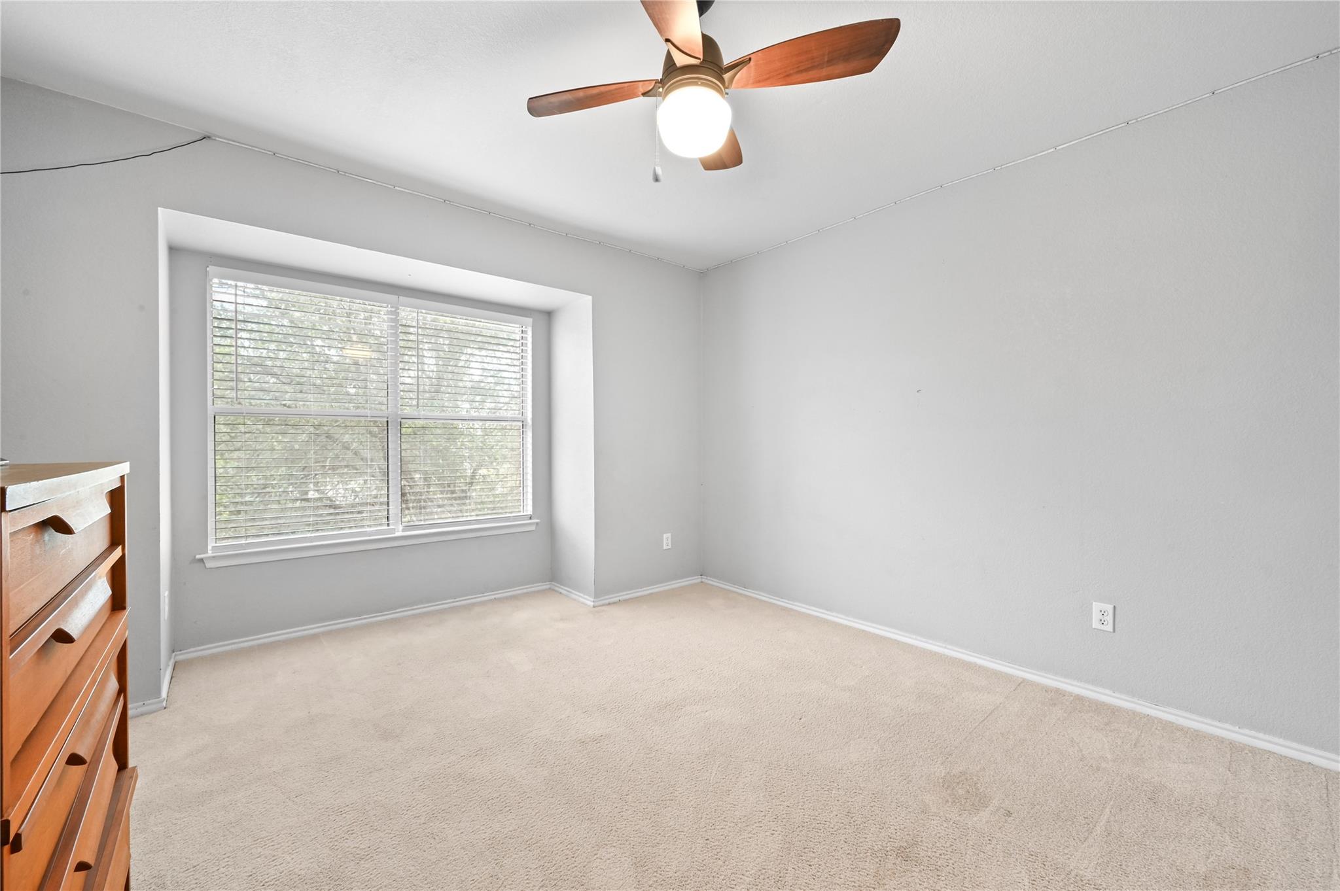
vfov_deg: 81.1
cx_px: 670
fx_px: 521
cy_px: 446
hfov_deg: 104.3
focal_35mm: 14
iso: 200
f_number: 14
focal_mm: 14
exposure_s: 1
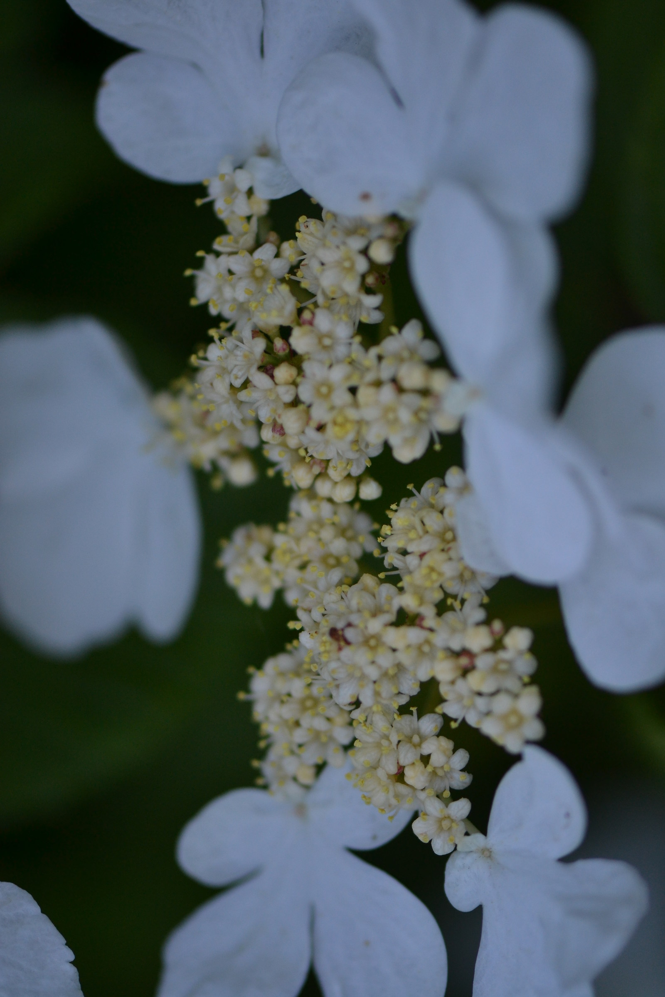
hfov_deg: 8.7
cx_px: 332
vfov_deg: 13.0
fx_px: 4364
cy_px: 498
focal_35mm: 158
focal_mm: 105
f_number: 3.5
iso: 400
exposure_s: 1/1000
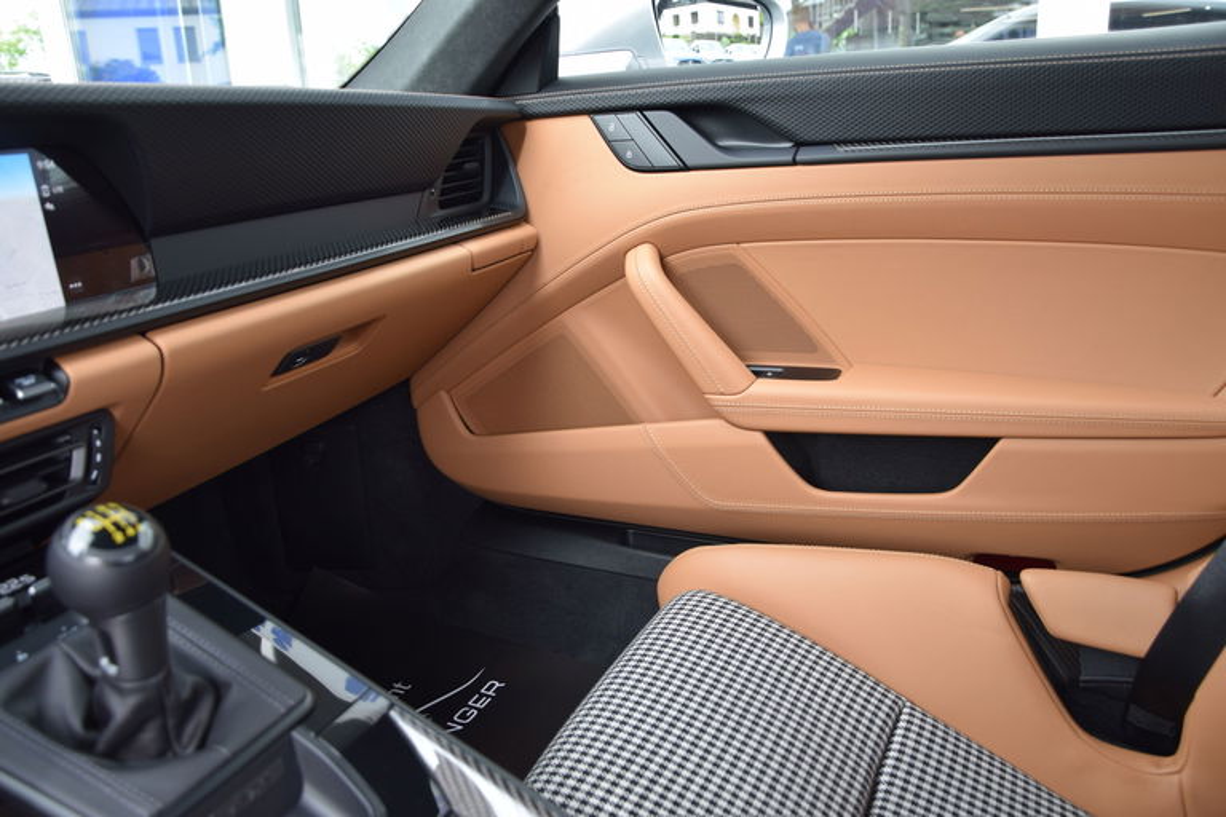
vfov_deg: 25.8
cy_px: 408
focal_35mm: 52
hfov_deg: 37.9
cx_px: 613
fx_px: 1788
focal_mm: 35
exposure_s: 1/125
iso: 400
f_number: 5.6
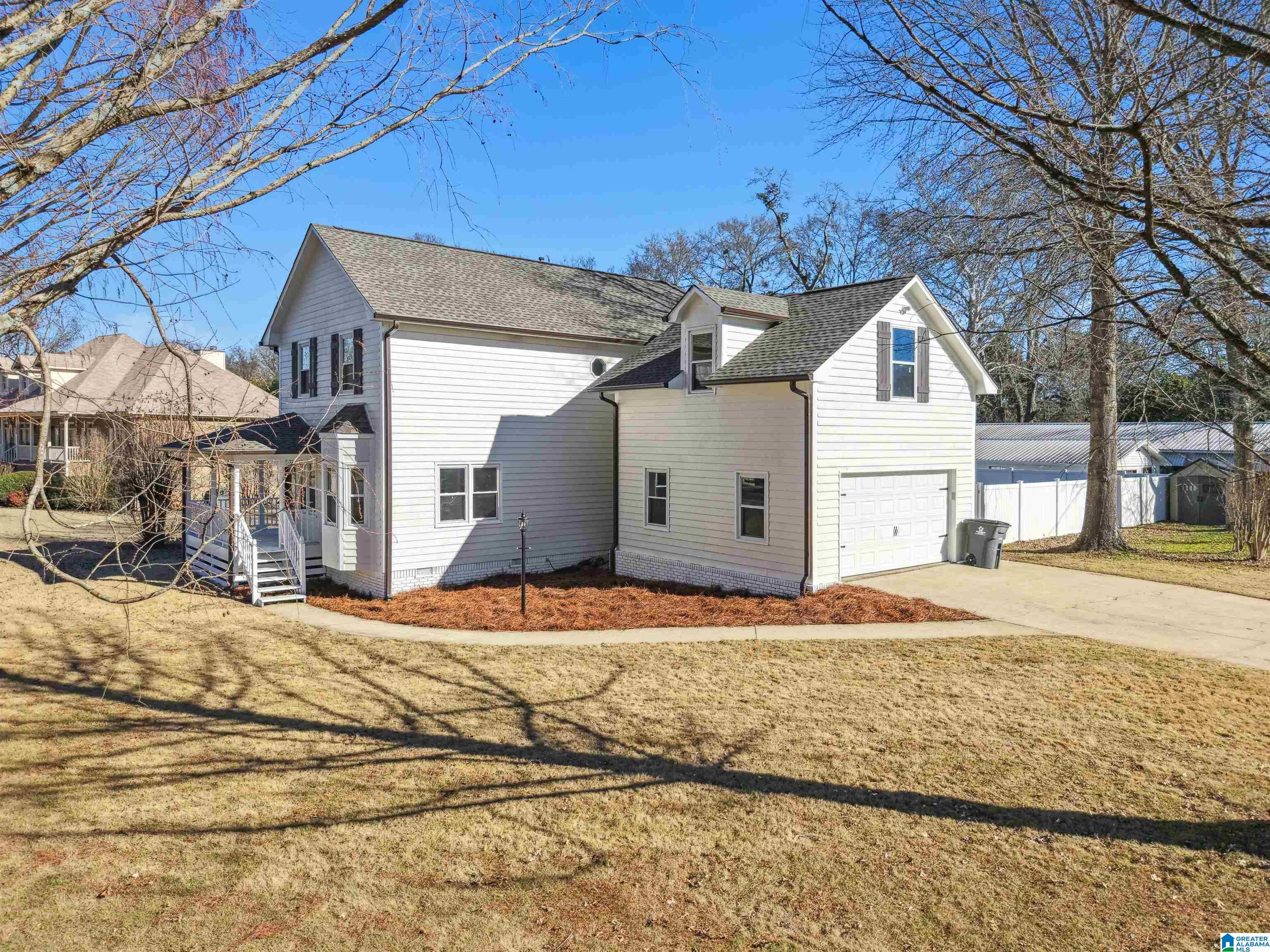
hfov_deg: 71.6
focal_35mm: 24
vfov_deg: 56.8
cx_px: 635
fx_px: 881
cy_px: 476
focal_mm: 8.7
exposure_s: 1/5000
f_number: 1.8
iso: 220
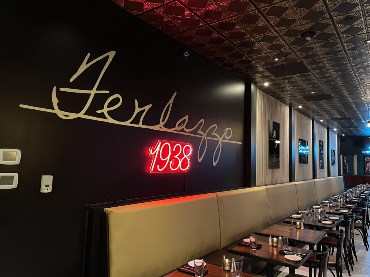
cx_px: 185
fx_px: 278
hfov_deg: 67.3
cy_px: 138
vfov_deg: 53.1
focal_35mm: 26
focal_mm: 4.2
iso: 500
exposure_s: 1/39
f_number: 1.6
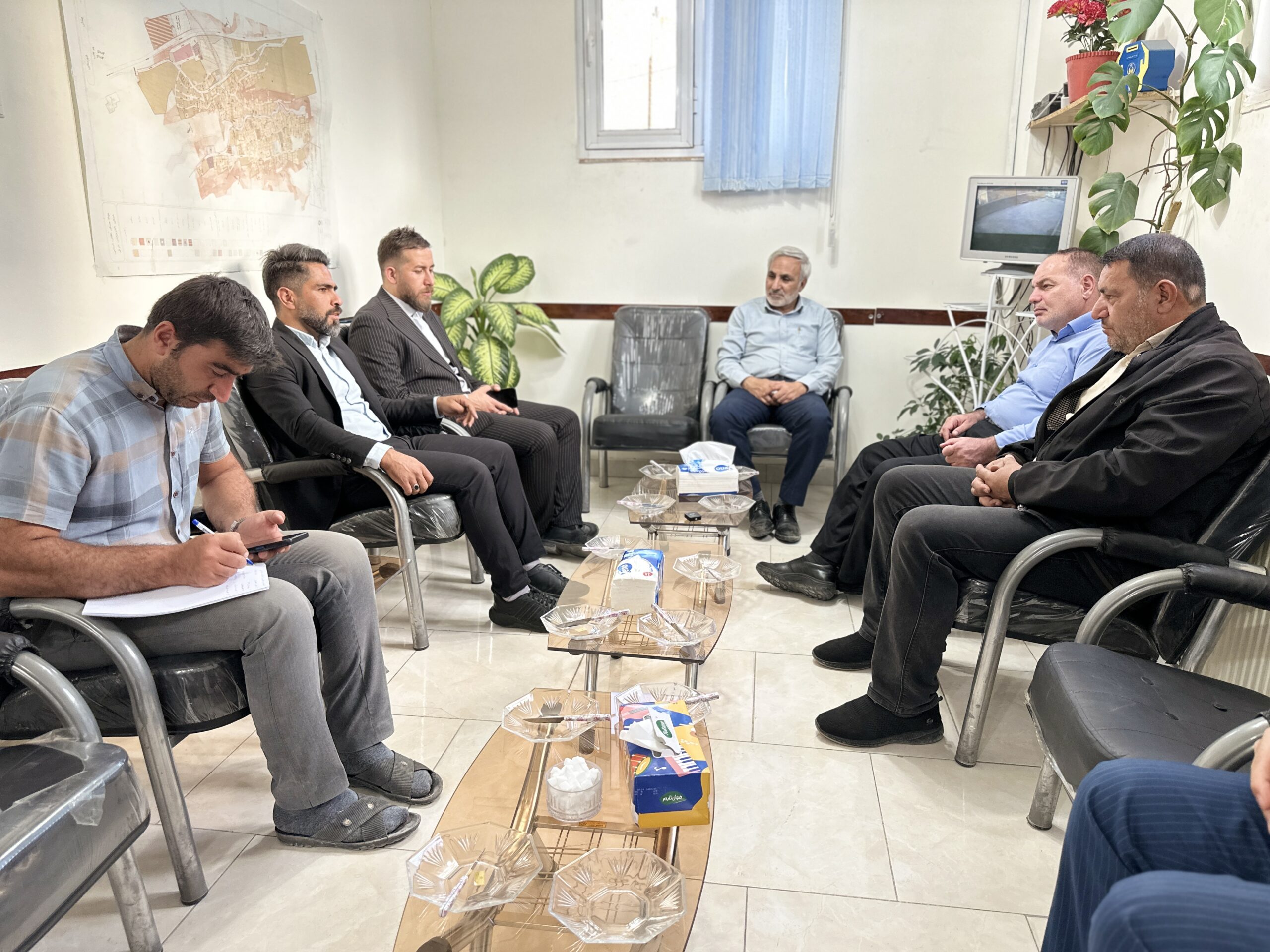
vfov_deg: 56.8
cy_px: 476
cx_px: 635
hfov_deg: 71.6
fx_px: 881
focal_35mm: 24
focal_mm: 6.86
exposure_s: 1/100
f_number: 1.78
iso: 160
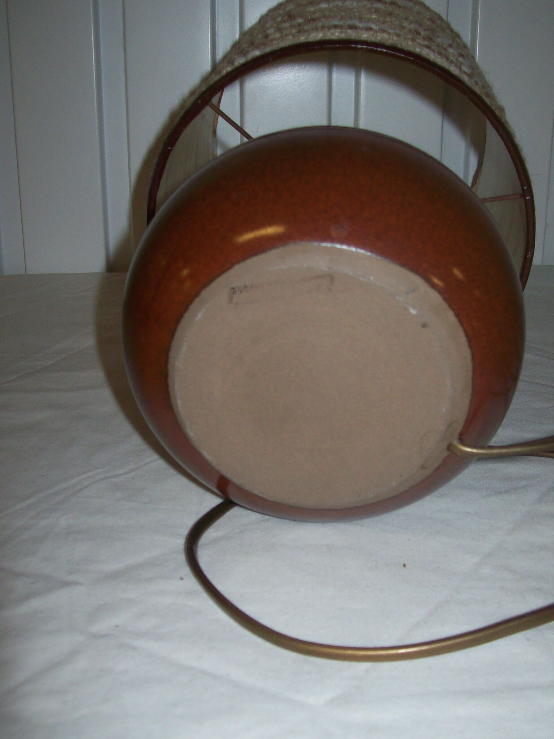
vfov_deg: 43.8
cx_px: 298
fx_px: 918
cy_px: 386
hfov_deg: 33.6
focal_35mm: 43
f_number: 2.7
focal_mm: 6
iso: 80
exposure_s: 1/64
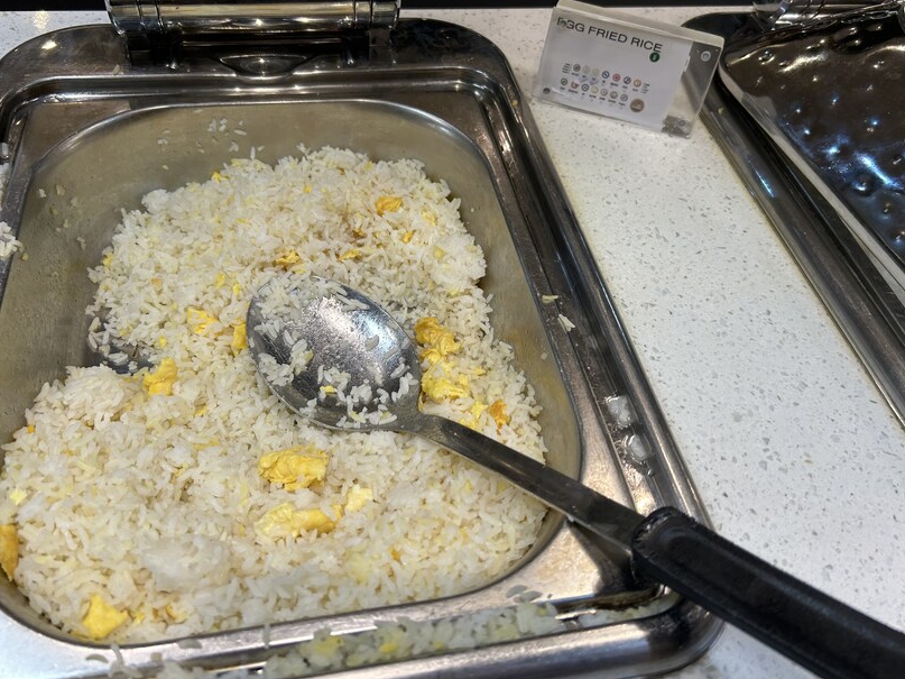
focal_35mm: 29
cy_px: 301
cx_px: 437
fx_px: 758
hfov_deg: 61.7
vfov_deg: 48.1
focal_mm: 5.7
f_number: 1.5
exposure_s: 1/100
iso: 40
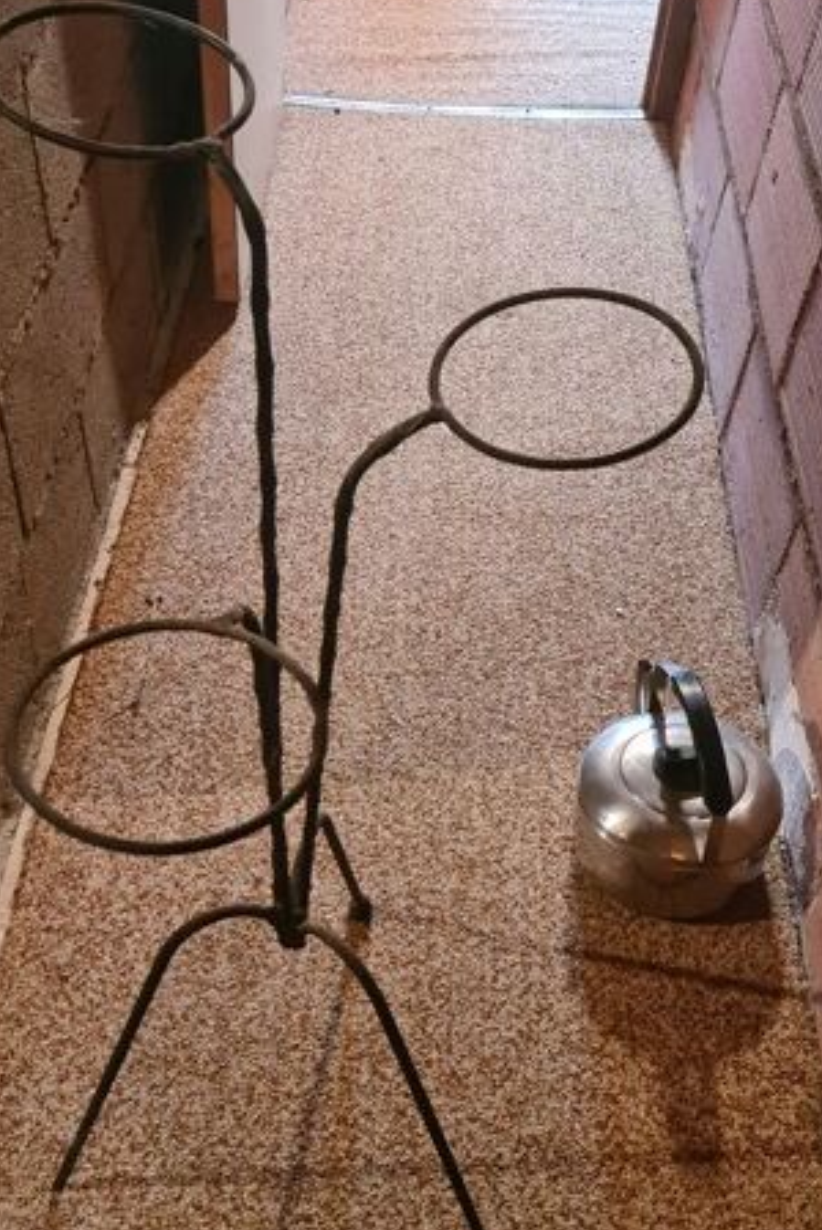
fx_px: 1368
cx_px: 321
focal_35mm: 40
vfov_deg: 48.3
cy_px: 704
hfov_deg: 33.3
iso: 640
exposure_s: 1/20
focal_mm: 5.9
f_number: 2
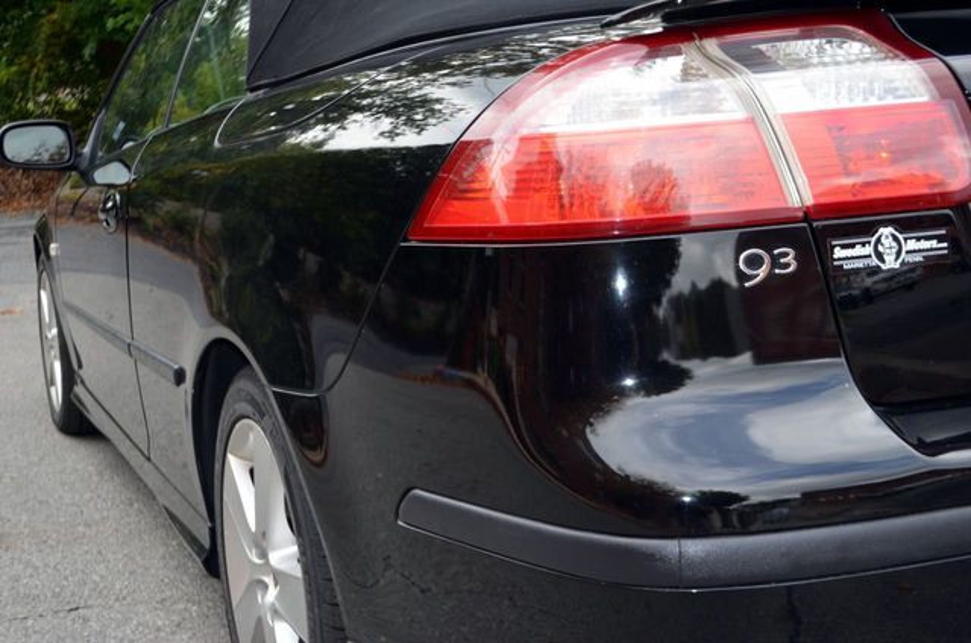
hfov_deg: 41.2
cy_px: 322
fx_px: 1292
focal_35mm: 48
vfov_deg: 28.0
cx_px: 486
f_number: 4.8
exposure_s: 1/200
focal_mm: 32
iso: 160
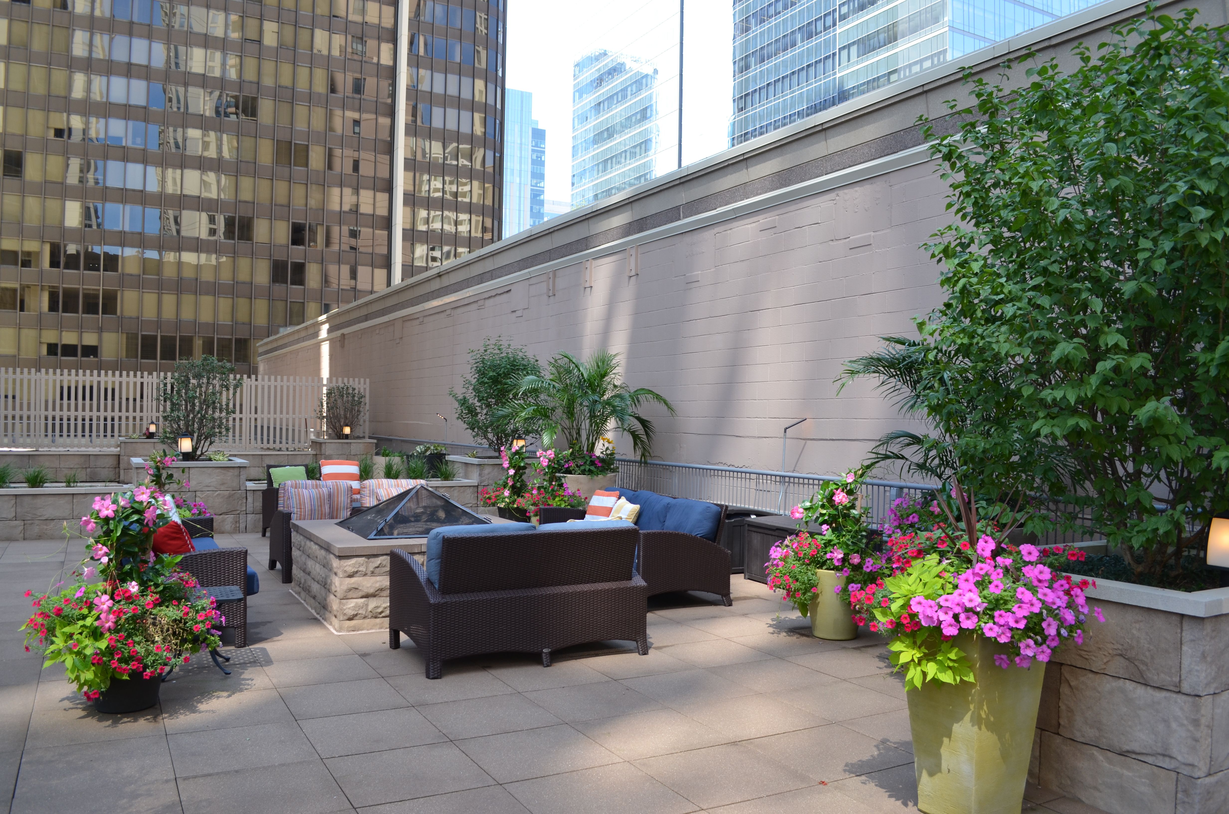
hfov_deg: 67.5
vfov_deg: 47.7
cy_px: 407
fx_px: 920
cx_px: 614
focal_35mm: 27
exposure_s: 1/125
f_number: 5.6
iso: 200
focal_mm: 18
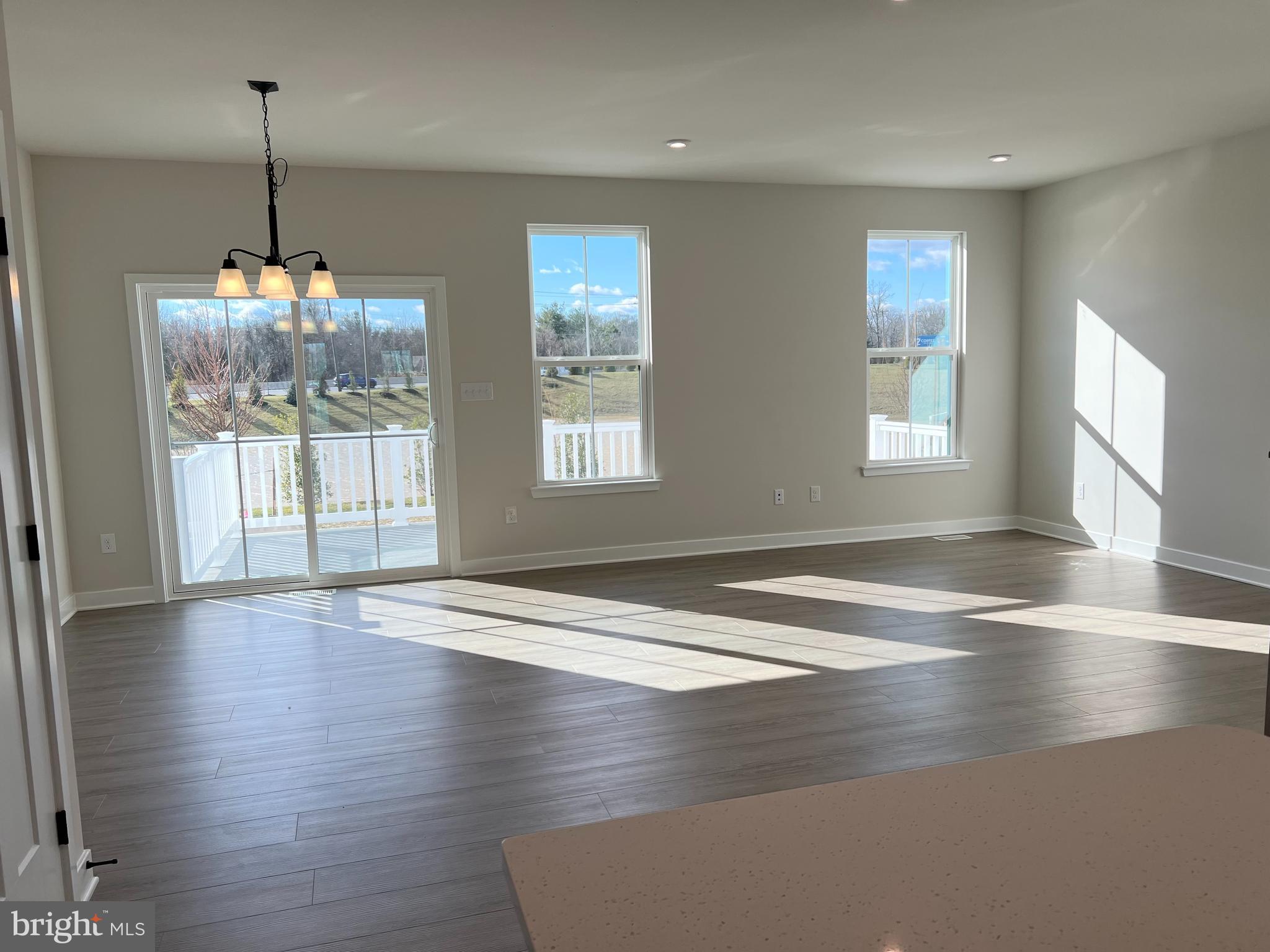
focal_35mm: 26
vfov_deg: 53.1
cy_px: 476
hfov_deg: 67.3
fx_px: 954
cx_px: 635
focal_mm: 5.7
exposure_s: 1/1009
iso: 50
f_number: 1.5
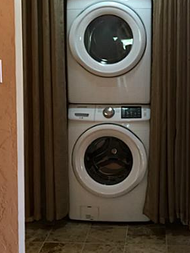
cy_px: 87
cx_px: 113
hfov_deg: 25.2
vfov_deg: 33.0
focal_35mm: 58
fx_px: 424
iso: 64
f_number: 2.2
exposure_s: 1/15
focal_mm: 4.15
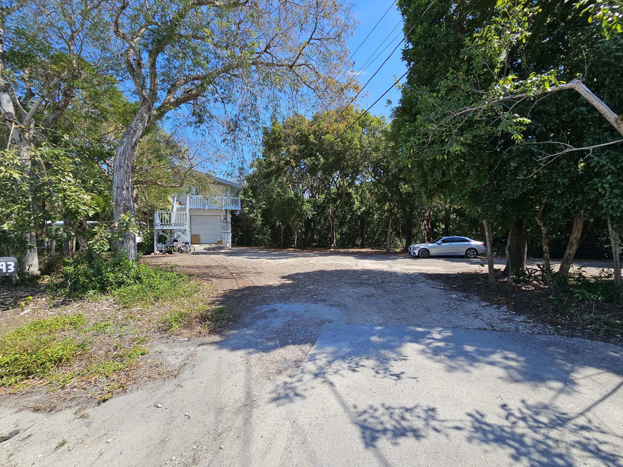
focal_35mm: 13
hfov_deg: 106.2
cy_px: 234
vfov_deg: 89.9
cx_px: 312
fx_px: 234
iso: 50
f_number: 2.2
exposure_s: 1/1465
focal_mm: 2.2
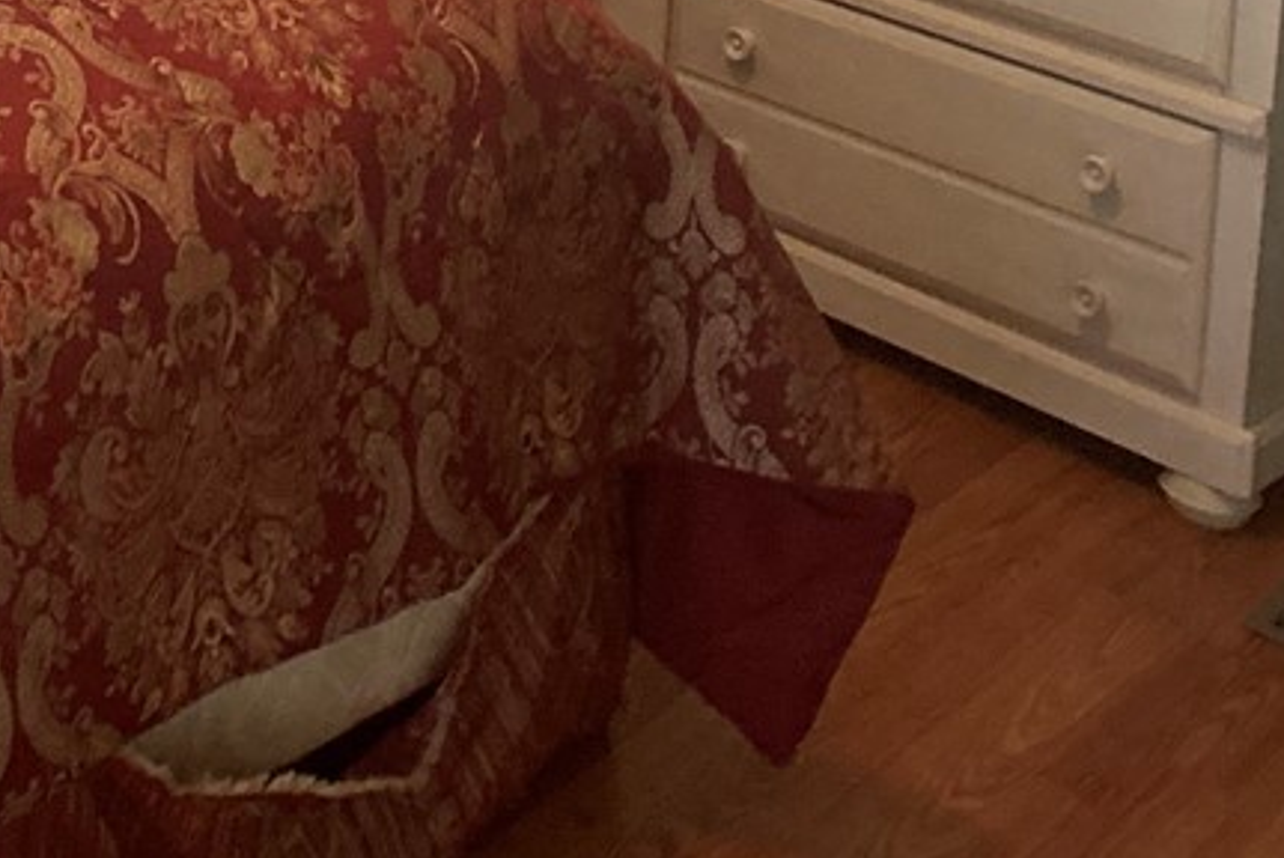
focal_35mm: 108
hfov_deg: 18.6
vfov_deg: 11.7
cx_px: 149
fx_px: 3854
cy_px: -733
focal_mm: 3.99
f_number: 1.8
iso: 200
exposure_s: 1/60
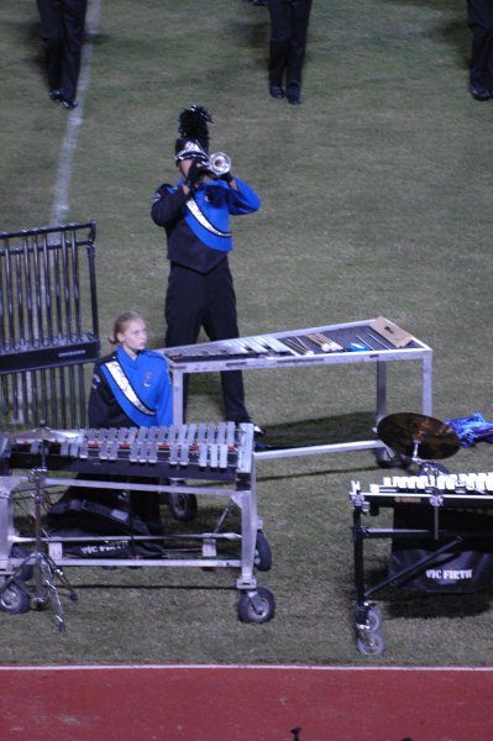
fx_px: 6173
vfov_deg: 6.9
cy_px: 370
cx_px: 246
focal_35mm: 300
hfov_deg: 4.6
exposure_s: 1/60
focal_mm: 200
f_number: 2.8
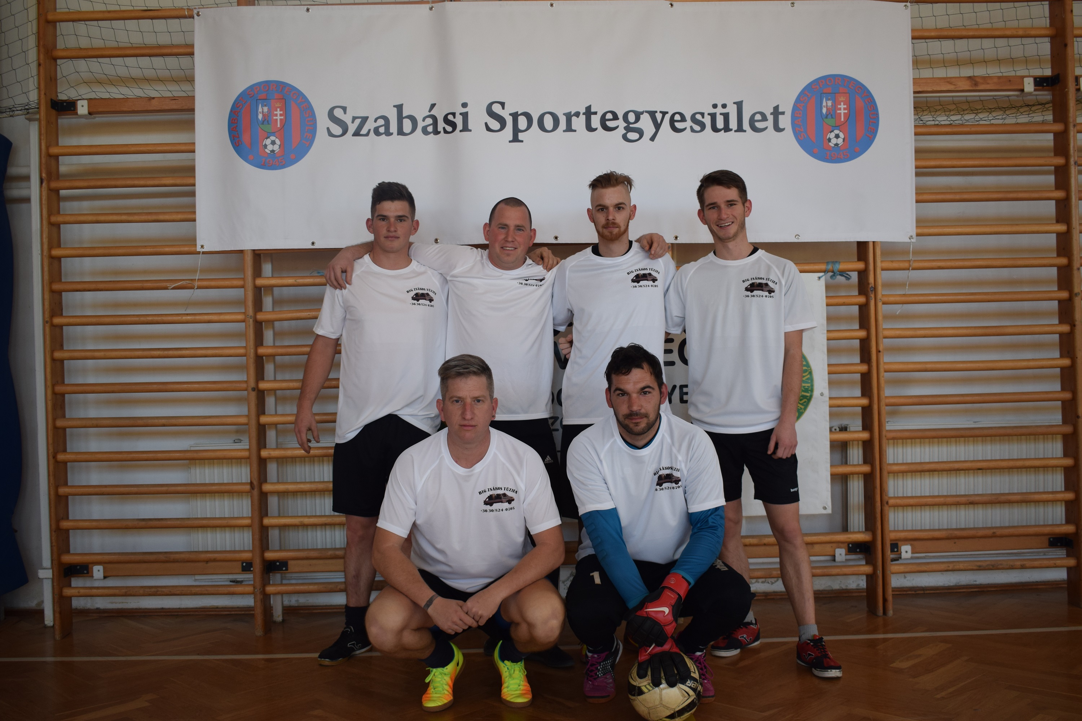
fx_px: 1127
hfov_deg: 51.3
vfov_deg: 35.5
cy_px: 360
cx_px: 541
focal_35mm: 38
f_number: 4.5
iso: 400
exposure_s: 1/80
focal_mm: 25
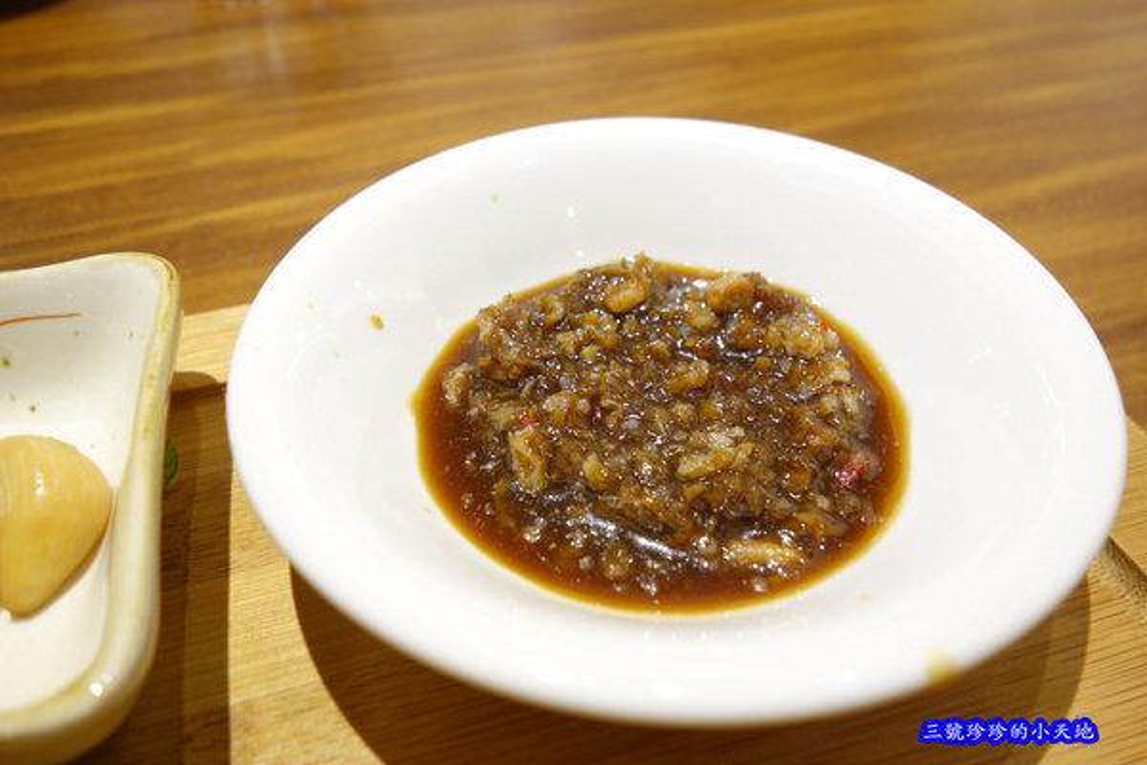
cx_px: 574
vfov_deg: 46.4
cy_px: 382
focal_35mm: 28
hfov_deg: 65.5
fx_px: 892
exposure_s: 1/4
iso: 200
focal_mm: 10.4
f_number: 3.5
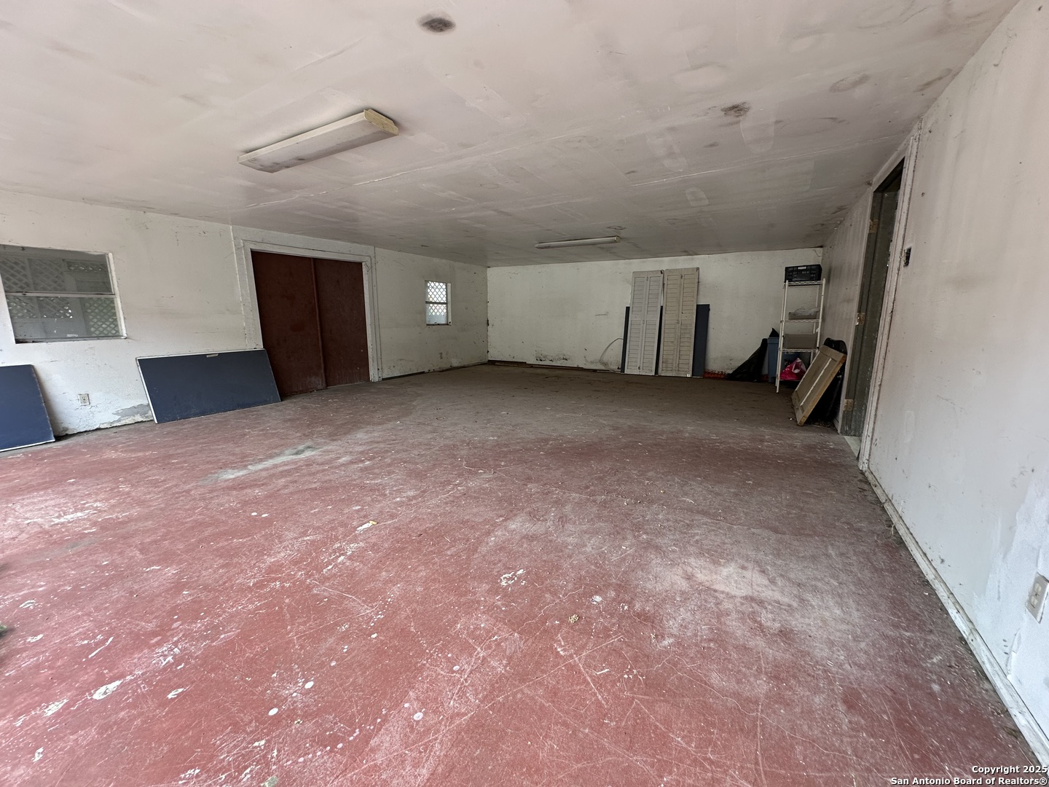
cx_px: 524
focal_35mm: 14
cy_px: 394
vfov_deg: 85.7
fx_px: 424
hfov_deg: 102.1
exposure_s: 1/99
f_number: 2.2
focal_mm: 2.22
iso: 100
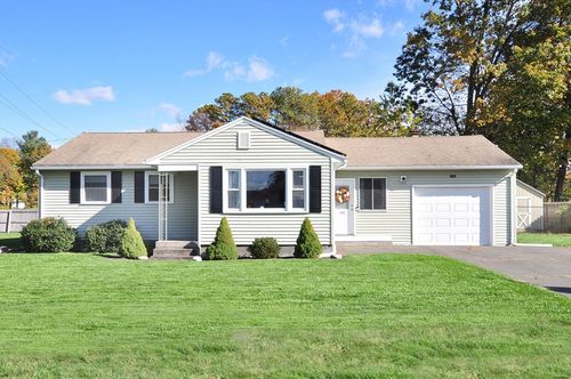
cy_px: 190
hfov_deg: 62.0
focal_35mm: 30
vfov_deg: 43.5
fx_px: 475
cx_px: 286
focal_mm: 20
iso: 250
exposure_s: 1/320
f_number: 8
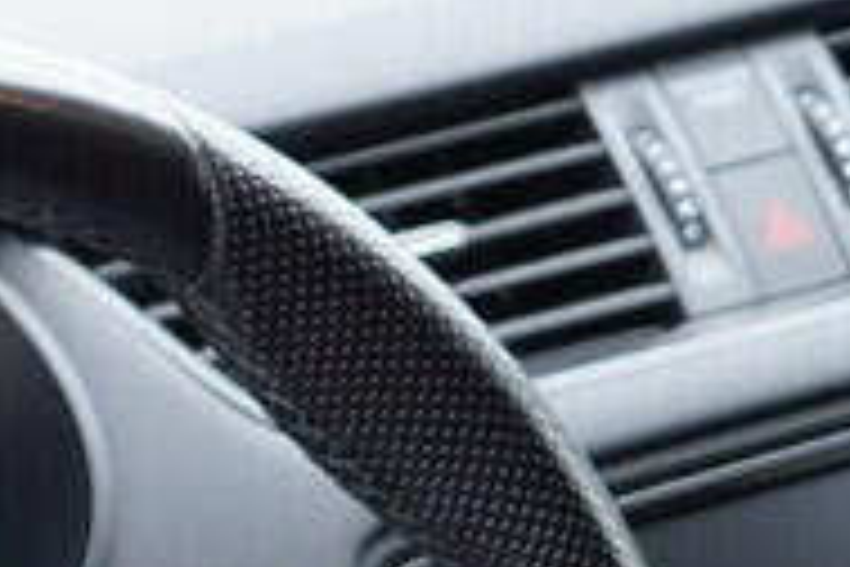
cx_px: -301
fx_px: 4604
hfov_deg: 10.3
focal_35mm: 195
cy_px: 1267
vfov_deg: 6.7
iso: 400
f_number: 2.8
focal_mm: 24
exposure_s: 1/40
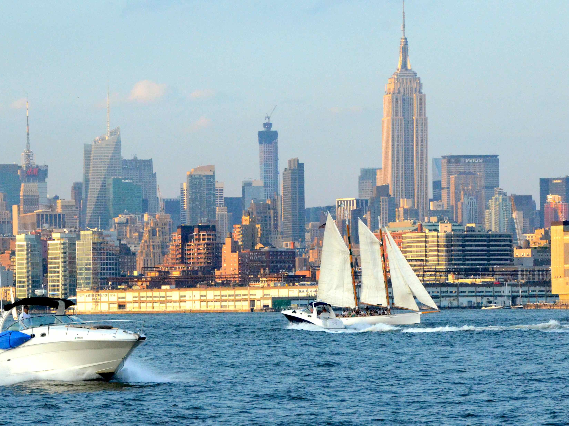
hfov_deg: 9.7
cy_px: 242
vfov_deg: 7.3
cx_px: 251
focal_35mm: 204
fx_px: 3349
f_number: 11
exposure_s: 1/2000
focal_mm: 95
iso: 3200
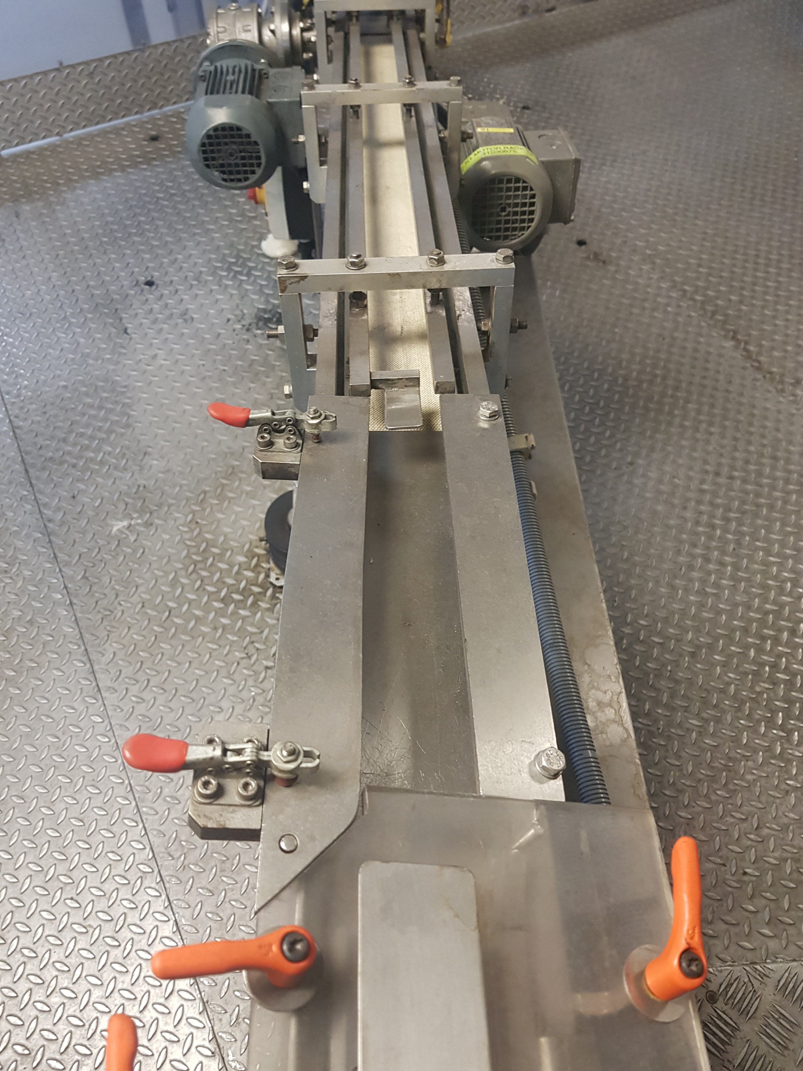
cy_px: 536
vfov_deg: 67.3
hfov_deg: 53.1
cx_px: 402
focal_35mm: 26
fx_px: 804
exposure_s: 1/33
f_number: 1.7
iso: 160
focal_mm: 4.3
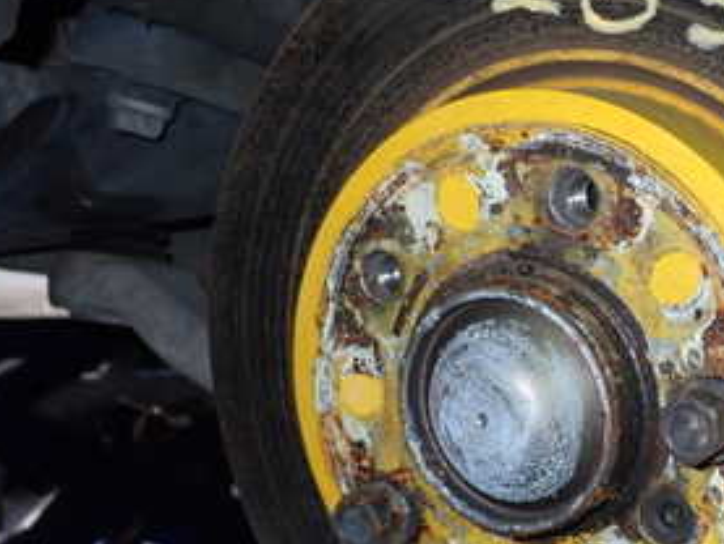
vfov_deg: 22.5
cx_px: 666
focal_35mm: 65
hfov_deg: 28.5
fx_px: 1360
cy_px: 361
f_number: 6.3
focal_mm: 5.4
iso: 320
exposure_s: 1/30
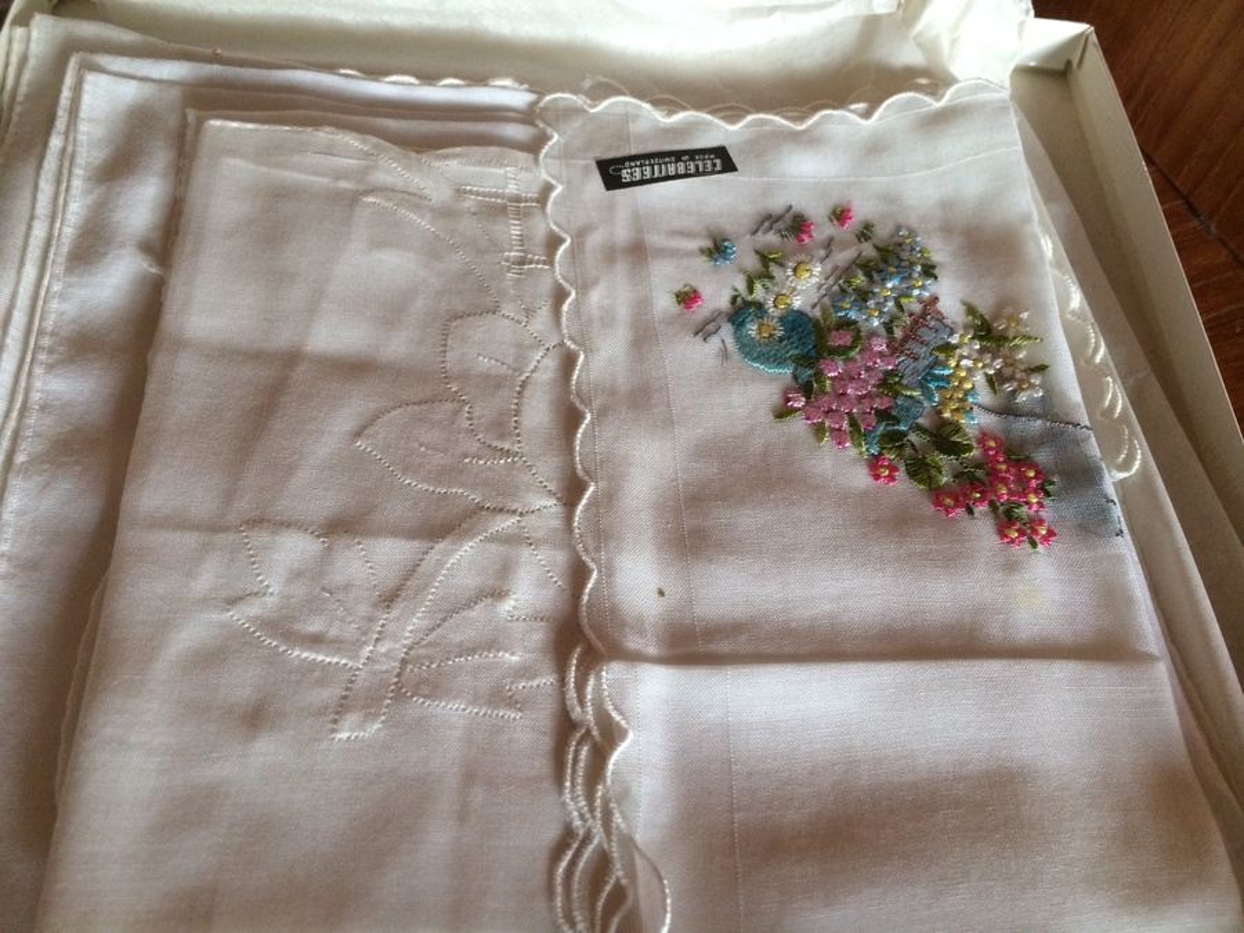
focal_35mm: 30
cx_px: 622
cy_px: 466
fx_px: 1078
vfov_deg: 46.8
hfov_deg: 60.0
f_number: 2.2
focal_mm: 4.12
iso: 160
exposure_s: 1/30
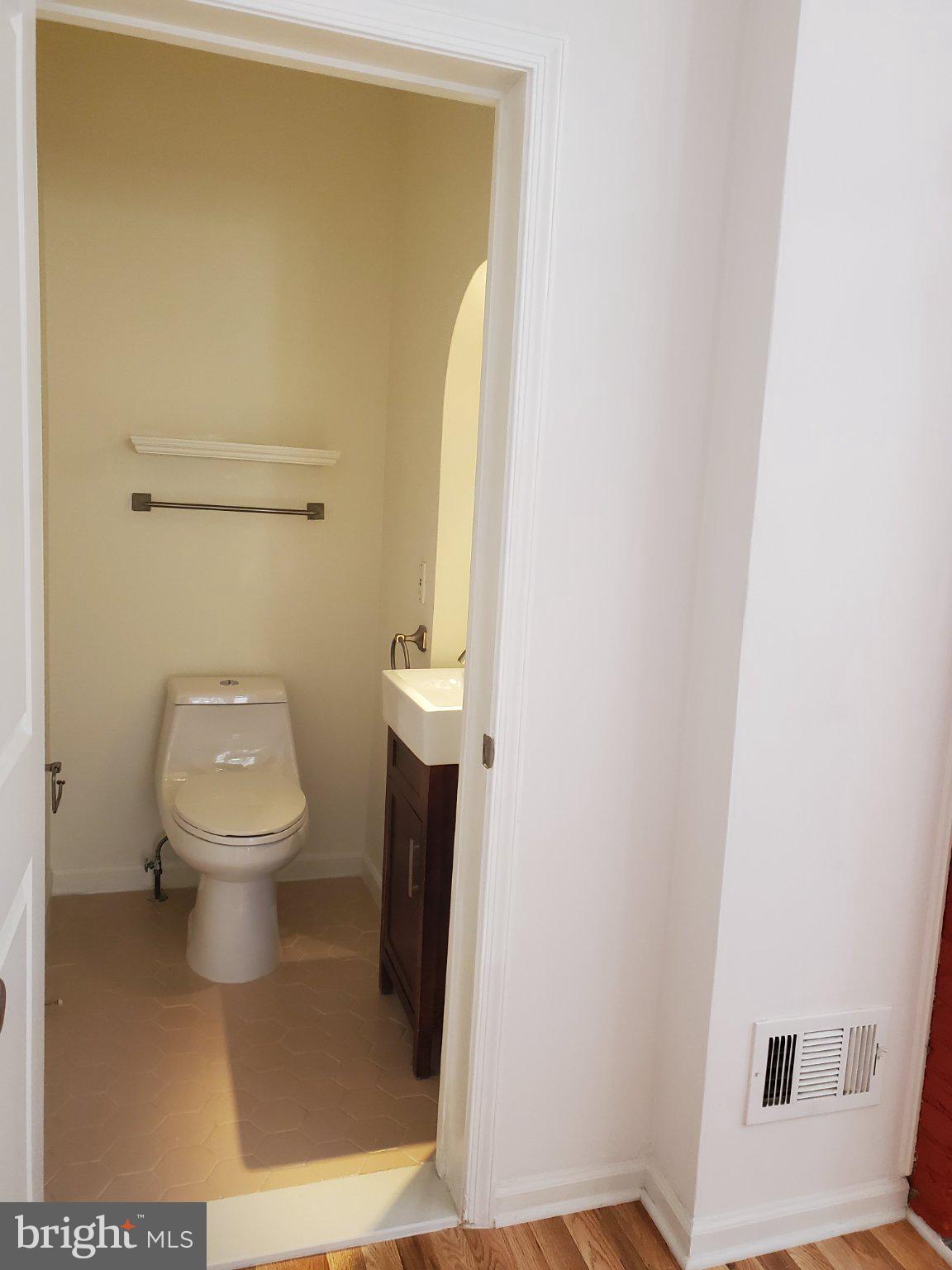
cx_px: 476
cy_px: 635
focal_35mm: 26
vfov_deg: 67.3
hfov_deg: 53.1
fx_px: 953
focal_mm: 4.3
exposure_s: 1/120
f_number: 2.4
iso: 320
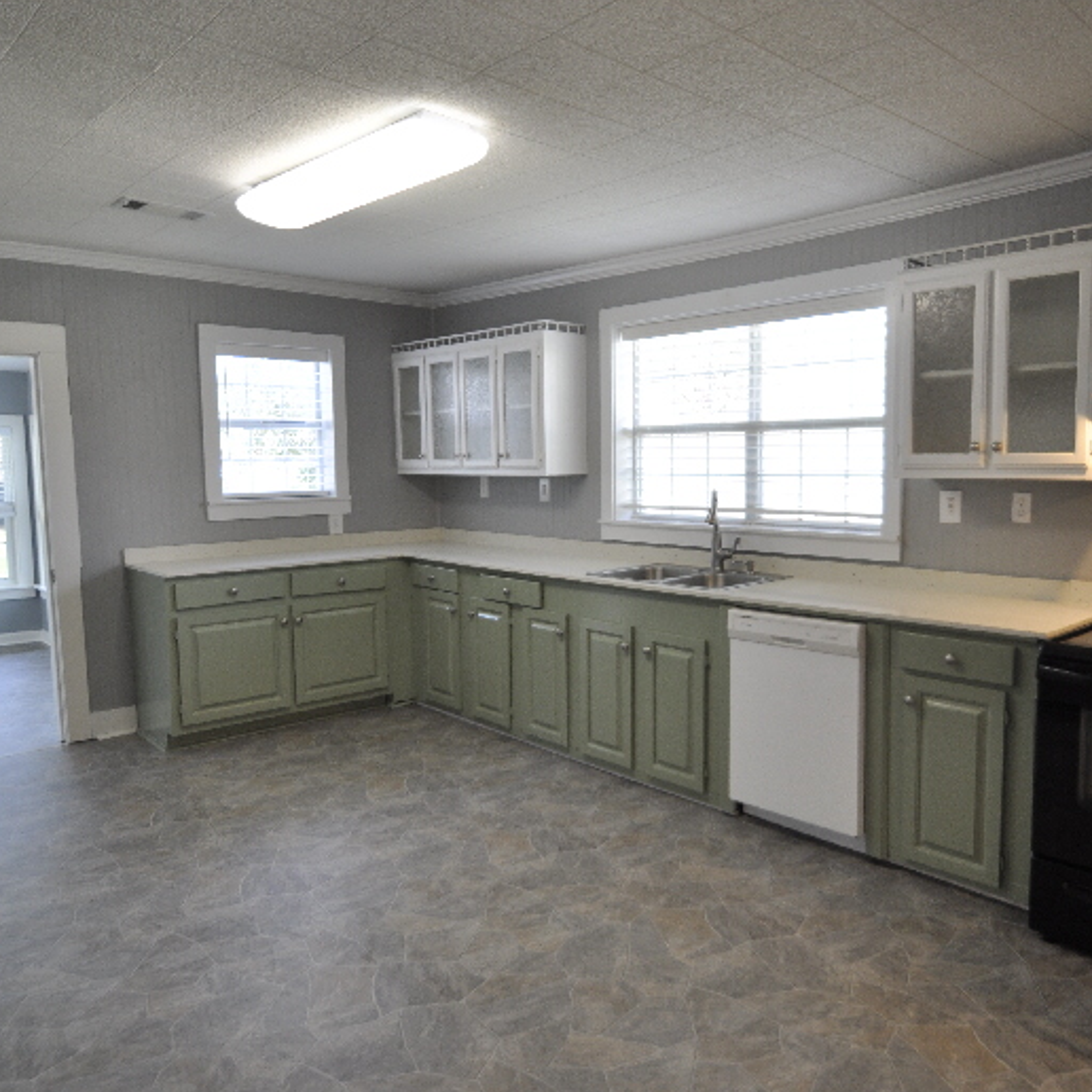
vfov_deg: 61.6
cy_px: 545
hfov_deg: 60.8
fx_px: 916
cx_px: 679
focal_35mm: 26
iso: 400
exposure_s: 1/60
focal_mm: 13
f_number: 4
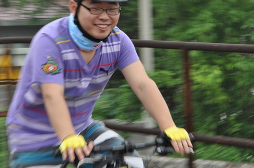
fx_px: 1543
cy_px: 38
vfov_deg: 6.2
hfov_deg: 9.4
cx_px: 128
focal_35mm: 219
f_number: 14
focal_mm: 90
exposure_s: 1/60
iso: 400
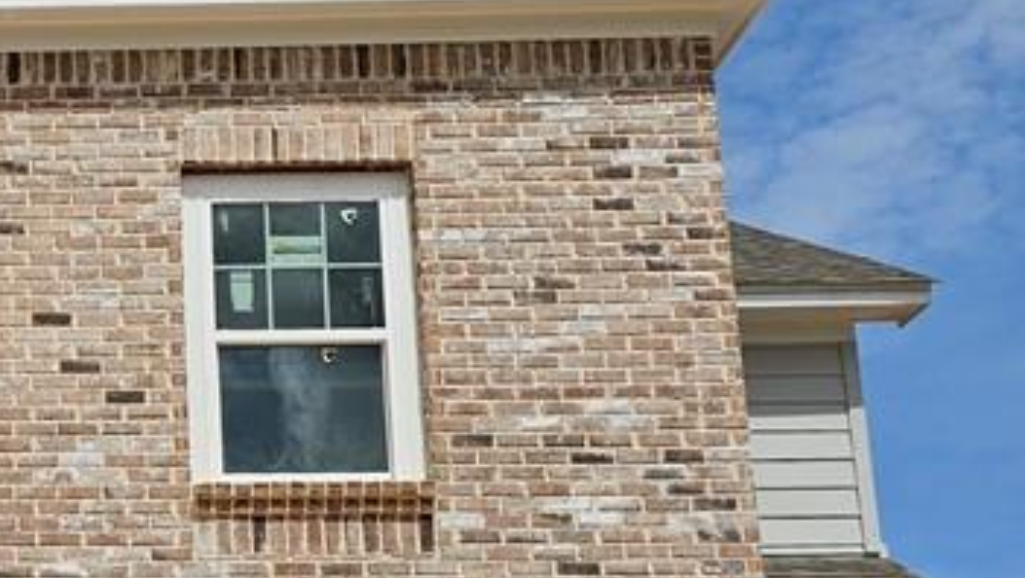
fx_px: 1985
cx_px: -168
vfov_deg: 16.2
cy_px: 579
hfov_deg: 26.2
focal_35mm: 73
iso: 10
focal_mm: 6.3
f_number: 1.7
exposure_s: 1/2500
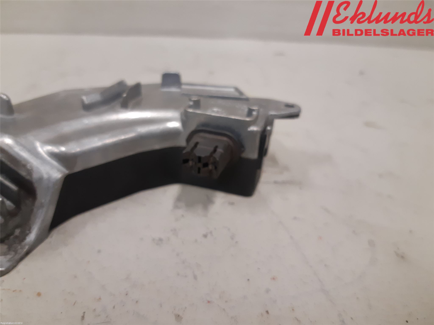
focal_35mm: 26
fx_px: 326
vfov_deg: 53.1
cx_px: 217
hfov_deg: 67.3
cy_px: 162
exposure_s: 1/50
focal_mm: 3.93
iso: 200
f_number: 1.7
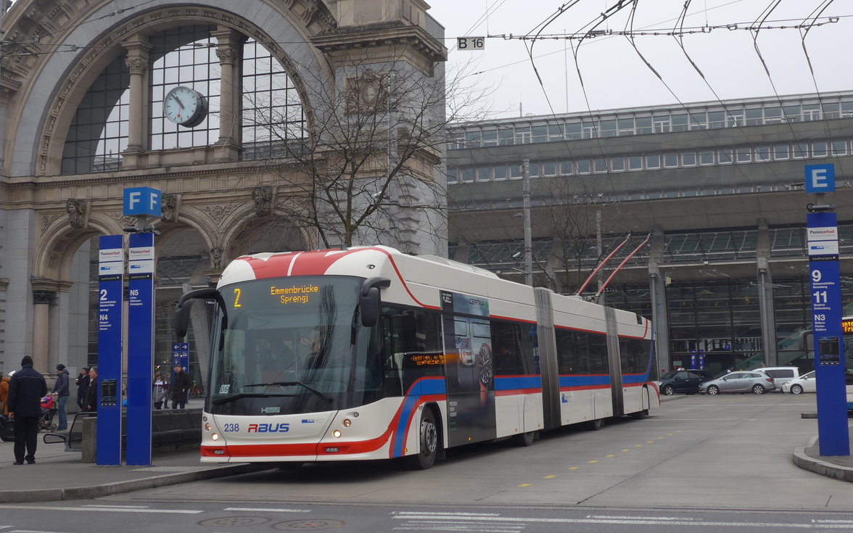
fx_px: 1232
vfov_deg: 24.4
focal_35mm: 53
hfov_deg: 38.2
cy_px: 234
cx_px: 424
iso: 80
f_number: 3.2
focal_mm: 10.1
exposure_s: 1/160
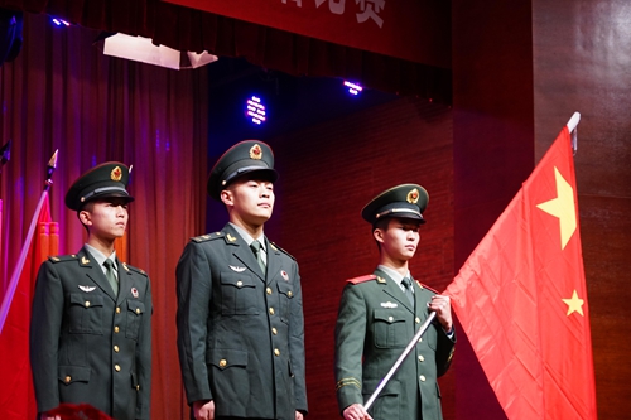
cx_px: 316
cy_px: 210
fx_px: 2103
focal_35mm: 120
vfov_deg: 11.4
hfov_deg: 17.1
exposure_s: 1/160
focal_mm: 120
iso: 1600
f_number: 6.3
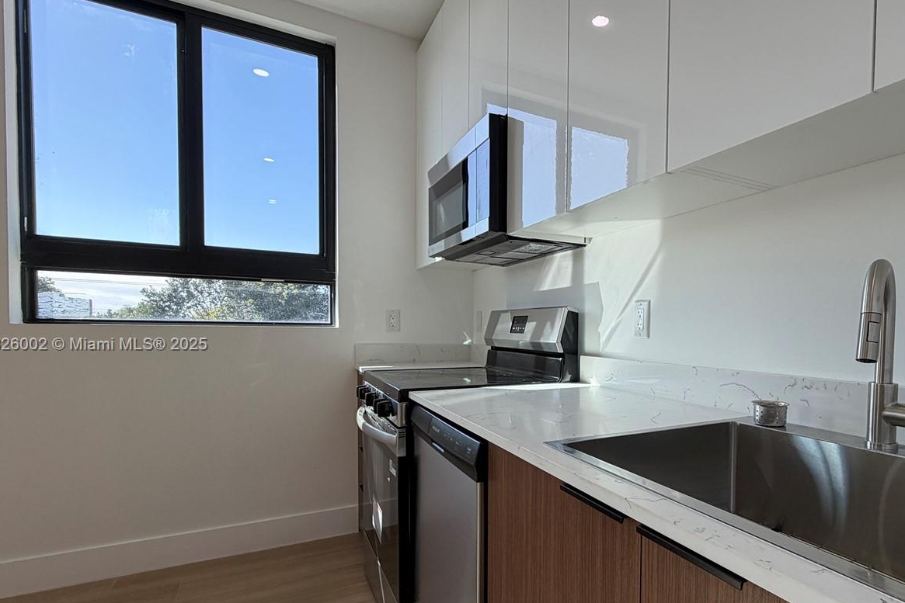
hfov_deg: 81.9
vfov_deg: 61.7
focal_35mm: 20
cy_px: 345
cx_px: 580
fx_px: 503
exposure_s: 1/163
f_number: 2.2
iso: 50
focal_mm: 2.22
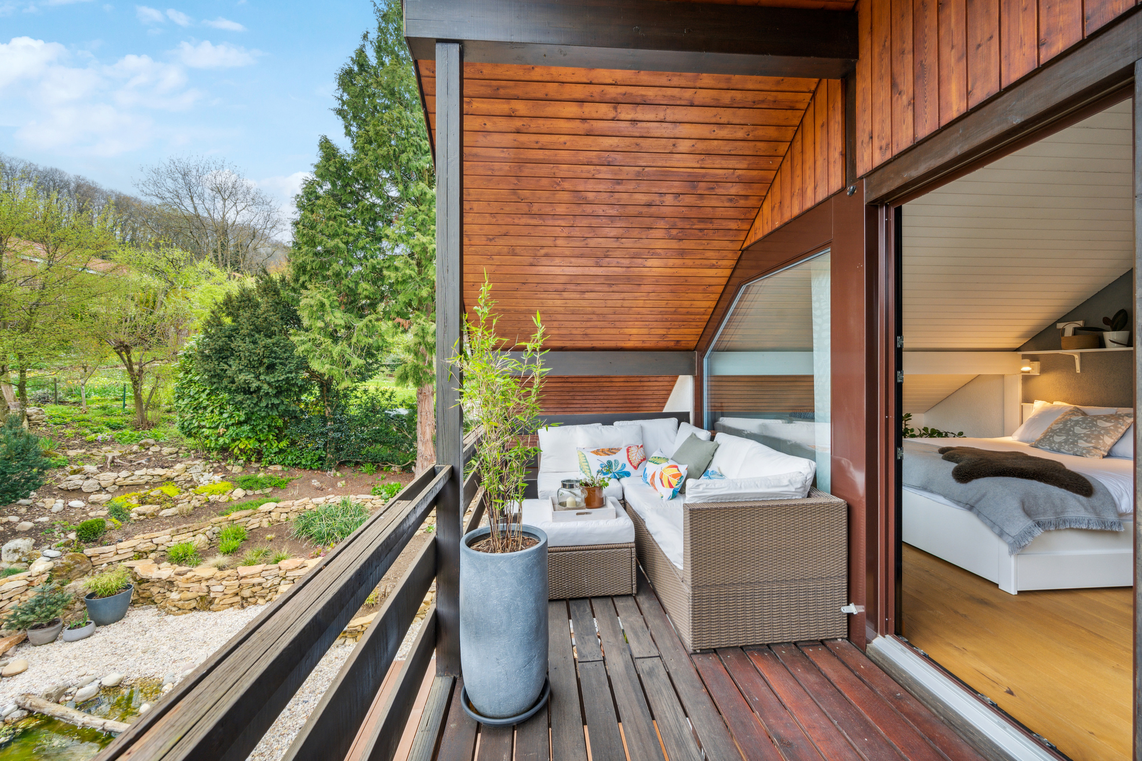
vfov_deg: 81.2
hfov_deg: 104.3
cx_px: 571
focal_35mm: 14
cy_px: 380
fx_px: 444
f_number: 8
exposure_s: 1/60
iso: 500
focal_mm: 14
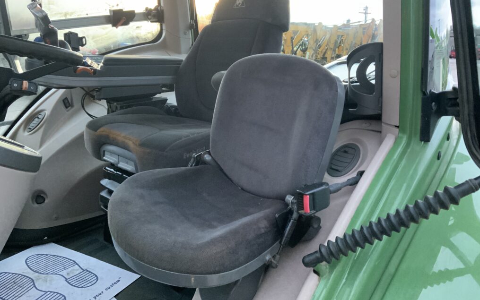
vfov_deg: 40.5
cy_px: 128
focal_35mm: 31
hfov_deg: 61.2
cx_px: 242
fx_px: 406
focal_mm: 3
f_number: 1.8
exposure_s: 1/59
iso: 320
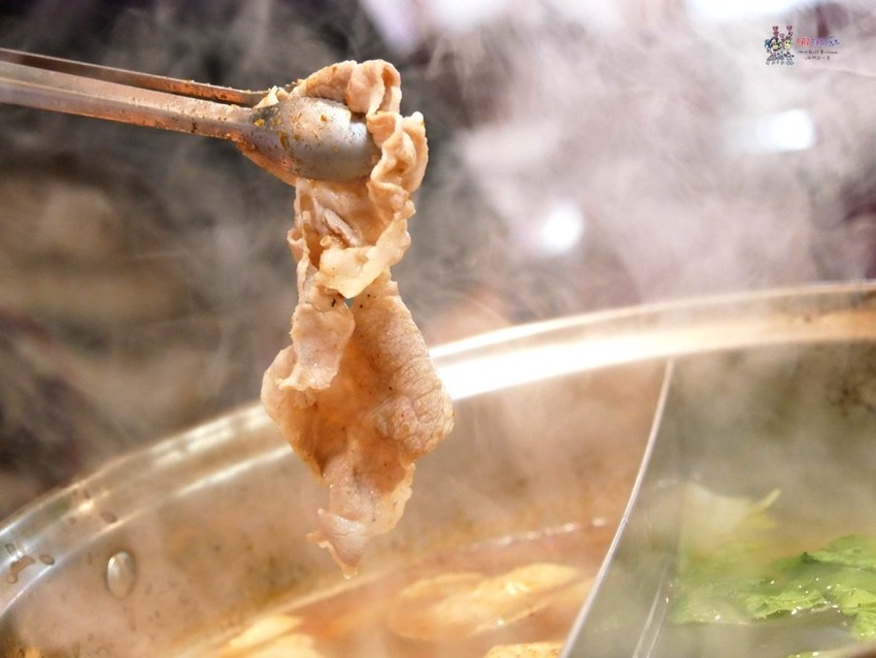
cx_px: 438
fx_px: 2329
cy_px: 329
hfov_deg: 21.3
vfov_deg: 16.1
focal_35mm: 92
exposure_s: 1/80
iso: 2500
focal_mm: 46
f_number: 4.9
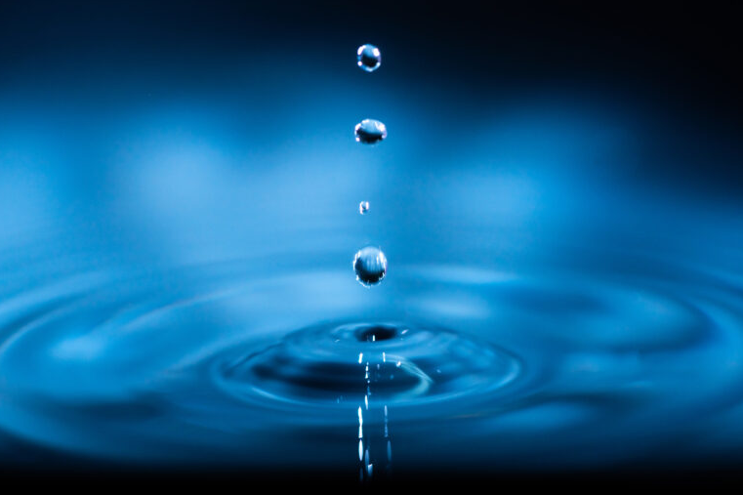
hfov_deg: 19.3
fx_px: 2187
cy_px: 248
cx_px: 371
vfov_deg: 12.9
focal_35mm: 106
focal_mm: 105
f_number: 9
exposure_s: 1/250
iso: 250
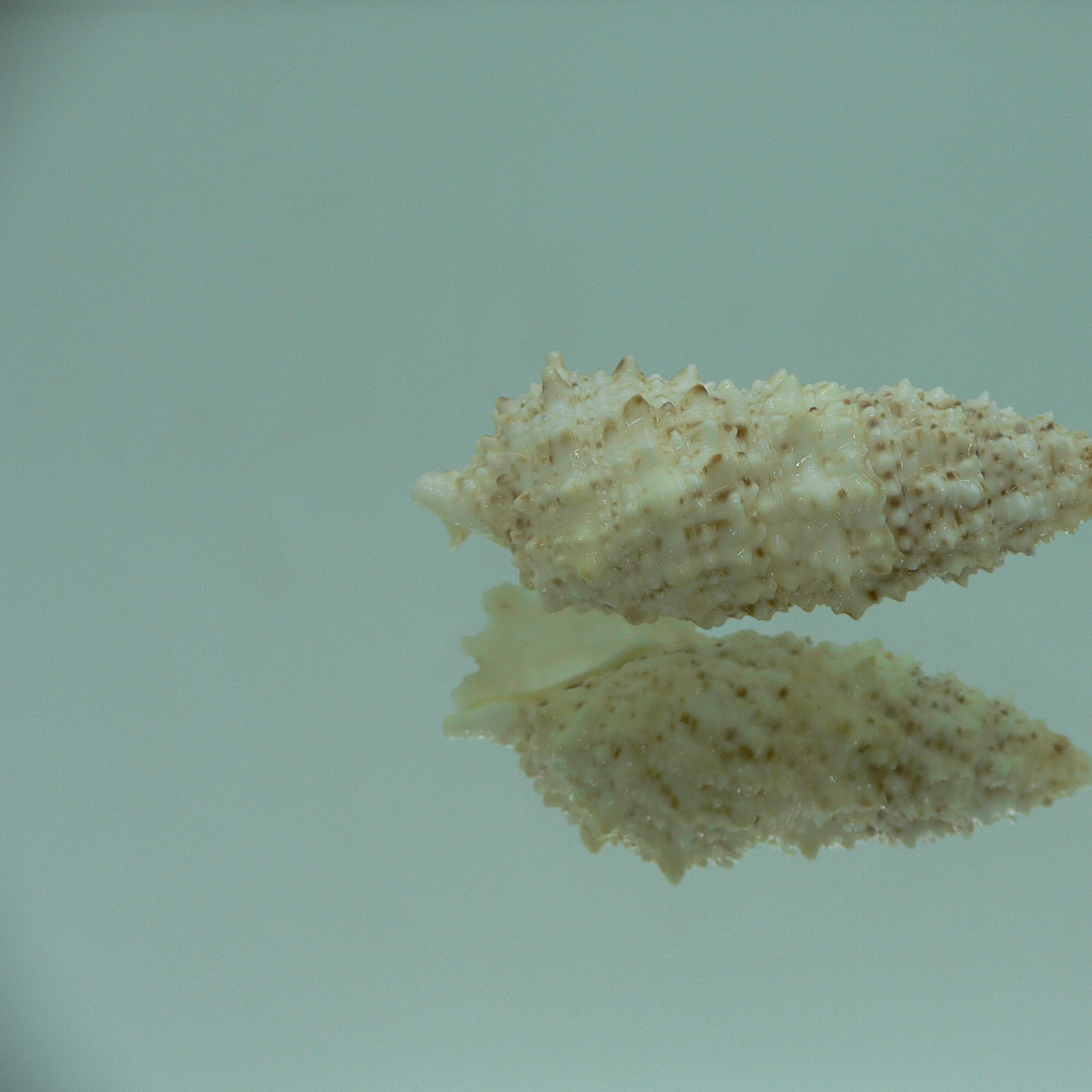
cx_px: 733
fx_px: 1499
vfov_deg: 40.0
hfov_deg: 39.5
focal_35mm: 42
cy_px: 545
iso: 80
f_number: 2.8
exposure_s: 1/80
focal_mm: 4.6
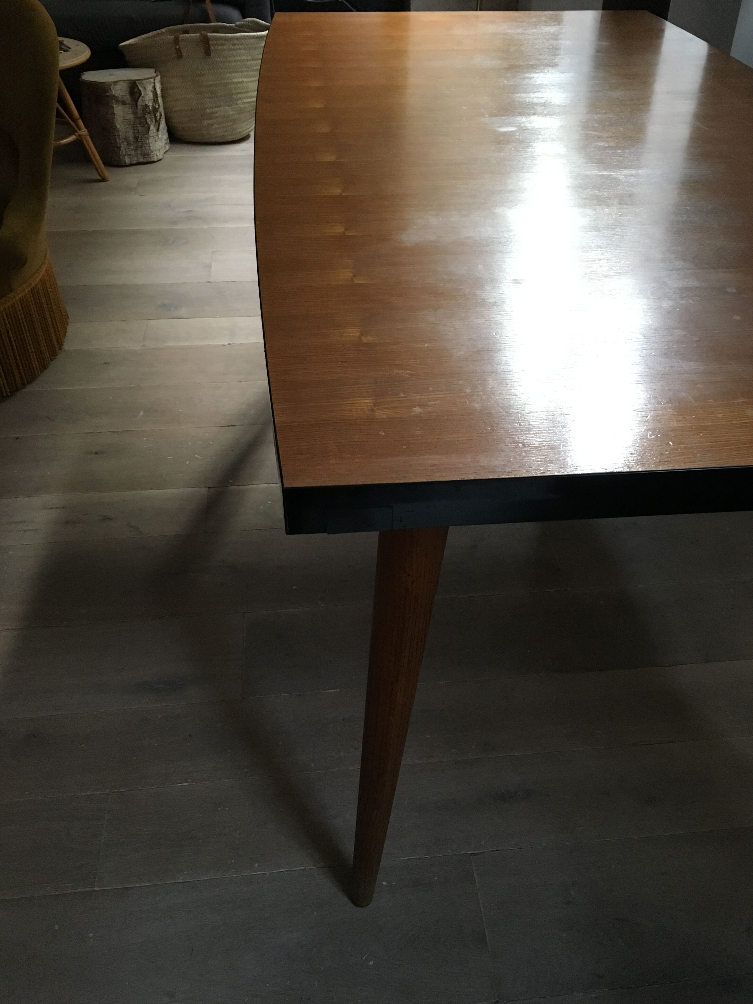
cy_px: 516
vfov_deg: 60.0
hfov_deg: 46.8
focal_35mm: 30
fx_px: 870
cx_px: 387
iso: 250
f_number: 2.2
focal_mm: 4.15
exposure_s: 1/33
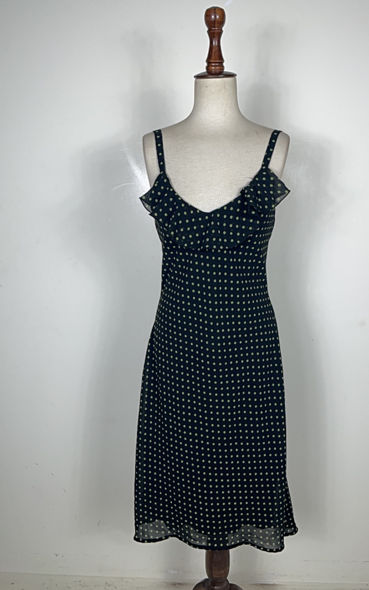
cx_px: 207
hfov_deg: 43.1
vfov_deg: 64.6
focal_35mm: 29
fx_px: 467
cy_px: 298
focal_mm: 5.1
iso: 32
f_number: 1.6
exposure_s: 1/166
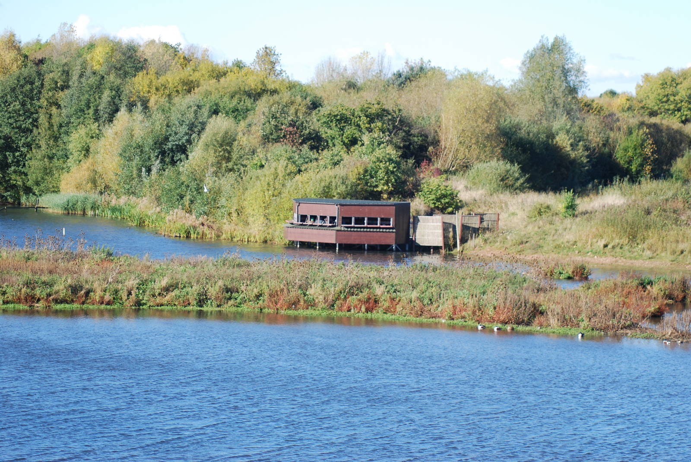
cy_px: 231
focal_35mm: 105
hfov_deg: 19.4
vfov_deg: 13.1
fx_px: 2018
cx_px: 346
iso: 400
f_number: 4.5
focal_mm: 70
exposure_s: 1/1000
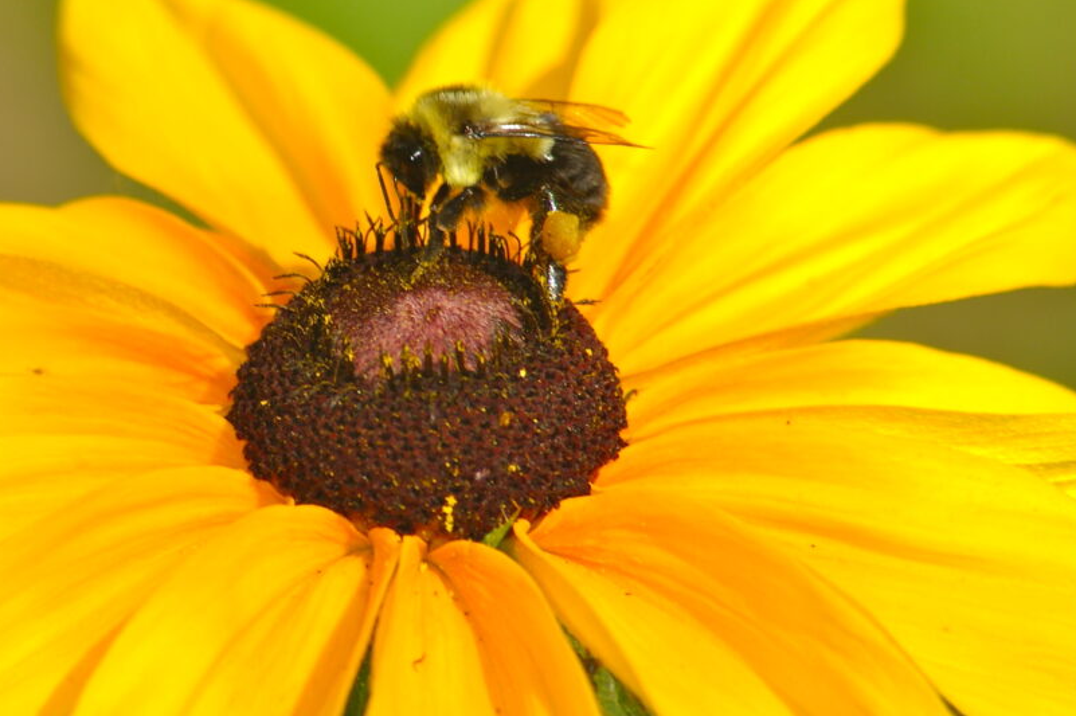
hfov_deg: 3.6
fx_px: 17175
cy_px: 281
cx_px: 400
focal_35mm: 575
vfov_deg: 2.4
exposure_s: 1/180
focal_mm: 300
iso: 200
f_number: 11
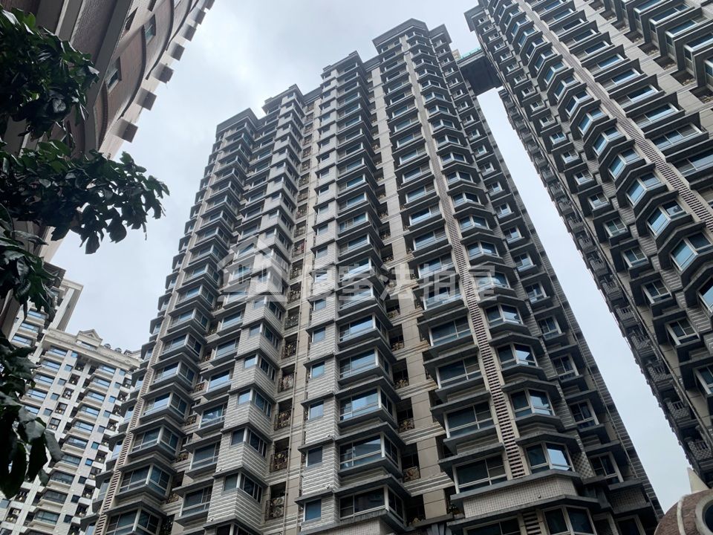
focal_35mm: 26
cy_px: 268
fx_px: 536
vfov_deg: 53.1
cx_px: 356
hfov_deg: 67.3
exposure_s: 1/567
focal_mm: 4.25
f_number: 1.8
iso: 25
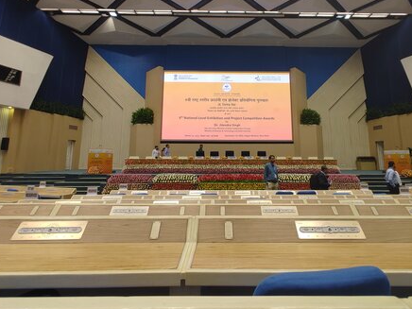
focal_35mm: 22
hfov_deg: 76.1
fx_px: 262
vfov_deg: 60.3
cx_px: 228
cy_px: 117
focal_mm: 1.78
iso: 50
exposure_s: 1/38
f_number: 1.9
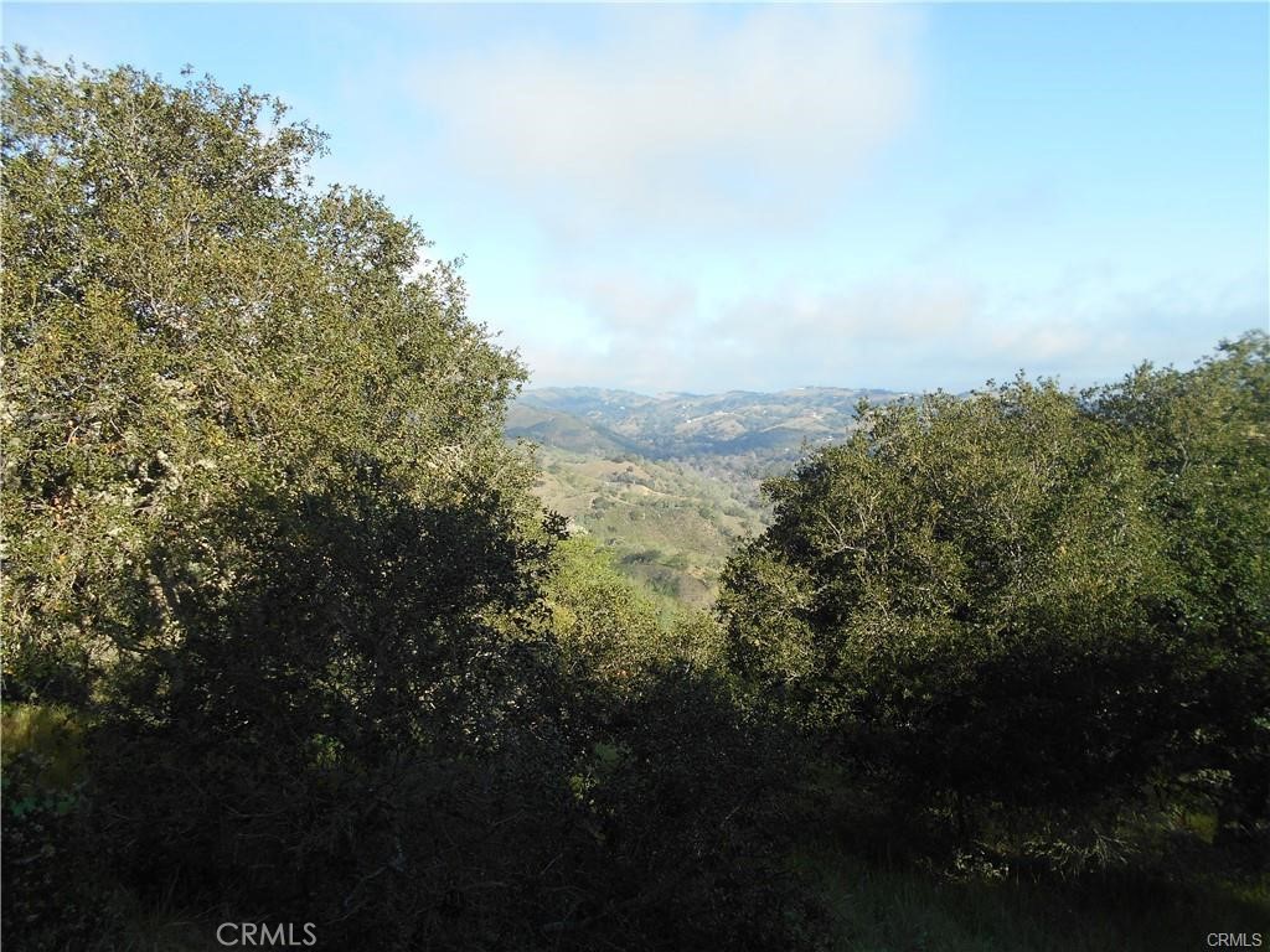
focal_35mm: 26
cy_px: 476
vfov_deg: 53.1
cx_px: 635
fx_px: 954
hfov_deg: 67.3
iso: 80
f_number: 3.2
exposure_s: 1/500
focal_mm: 4.6
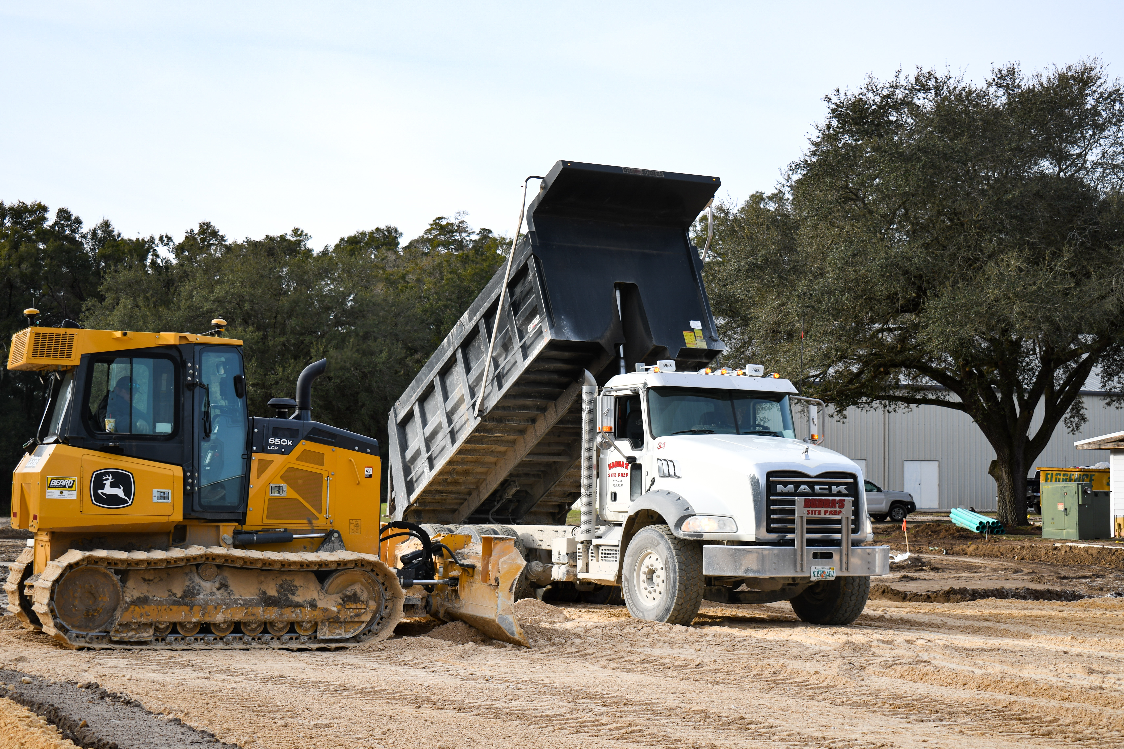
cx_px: 562
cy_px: 374
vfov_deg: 20.3
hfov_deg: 30.1
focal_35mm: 67
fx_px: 2092
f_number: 5
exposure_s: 1/160
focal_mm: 45
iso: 64
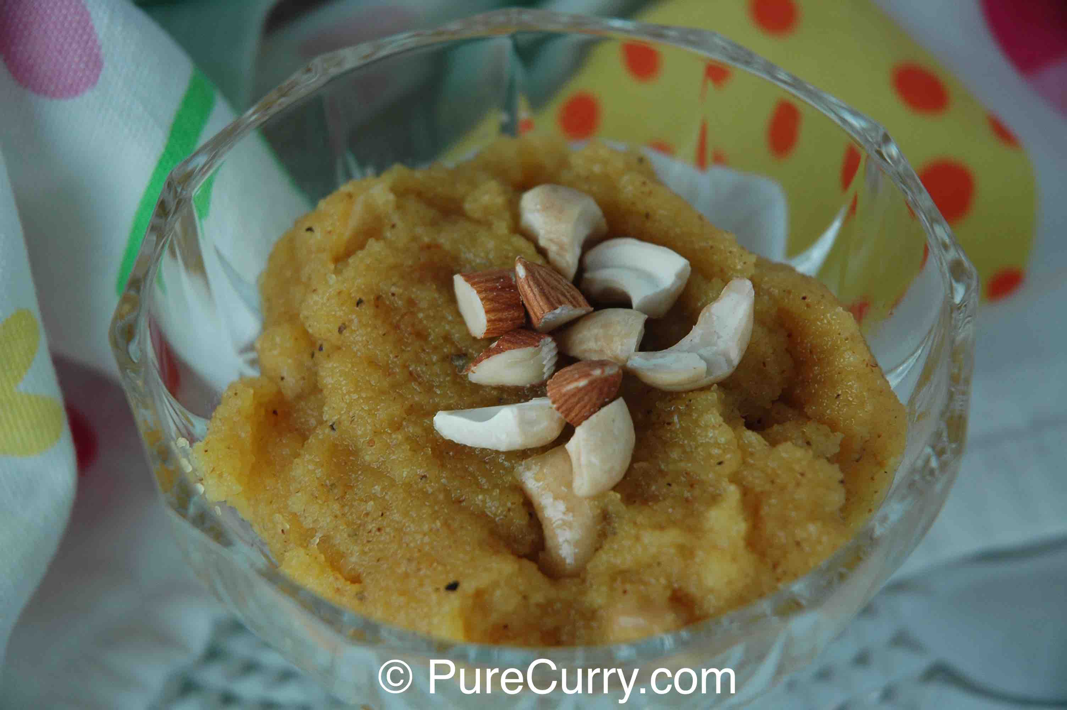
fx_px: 3109
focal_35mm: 105
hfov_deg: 19.5
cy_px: 355
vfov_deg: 13.0
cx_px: 534
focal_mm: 70
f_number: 4.5
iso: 400
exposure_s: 1/160
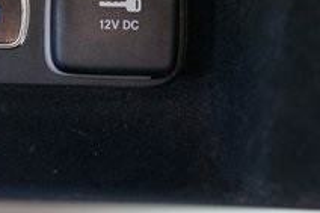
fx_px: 1155
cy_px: -5
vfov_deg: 10.4
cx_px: -18
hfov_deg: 15.4
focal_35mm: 130
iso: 500
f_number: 4
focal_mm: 43
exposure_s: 1/60
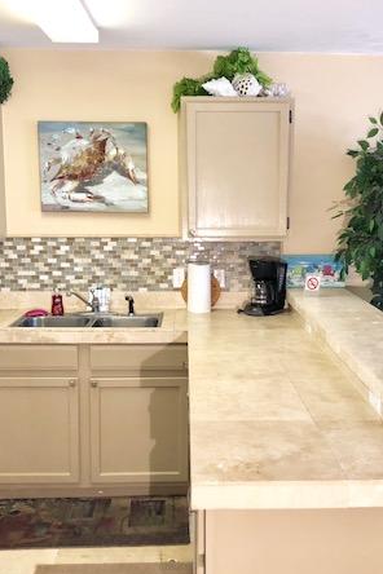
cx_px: 217
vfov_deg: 46.4
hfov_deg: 31.9
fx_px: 670
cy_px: 300
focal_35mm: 42
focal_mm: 4
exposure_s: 1/120
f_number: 1.8
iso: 64
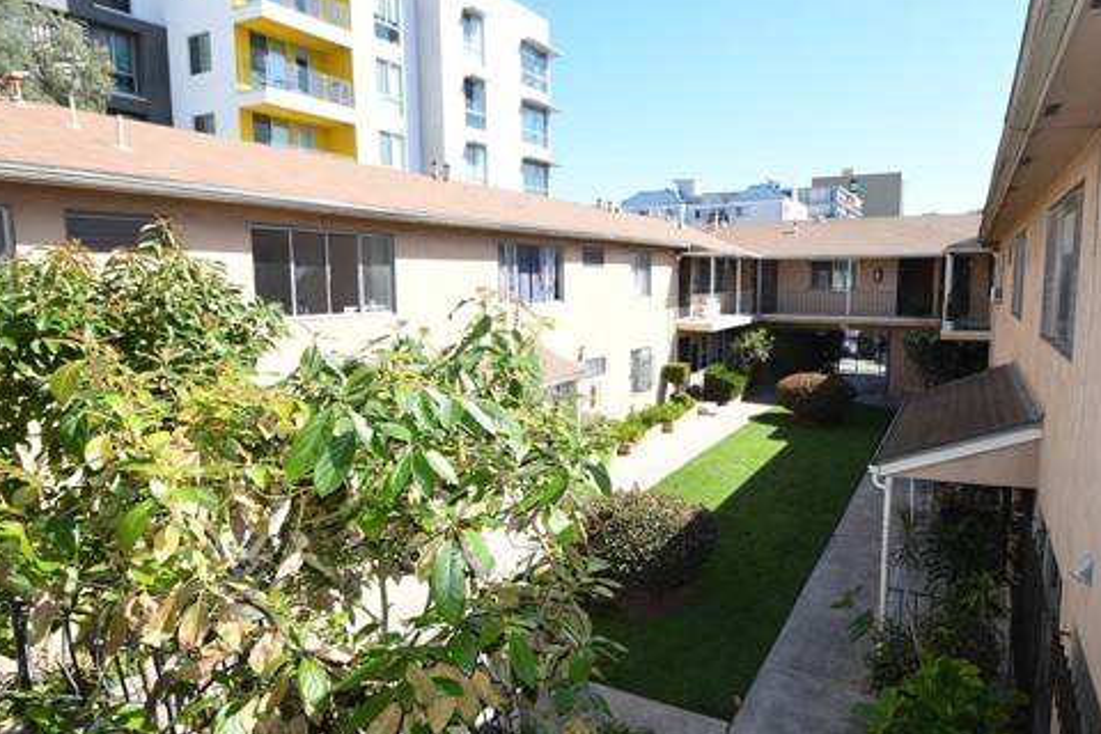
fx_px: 612
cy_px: 361
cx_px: 647
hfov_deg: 83.2
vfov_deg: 61.9
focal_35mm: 20
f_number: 6.3
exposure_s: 1/160
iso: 100
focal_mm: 10
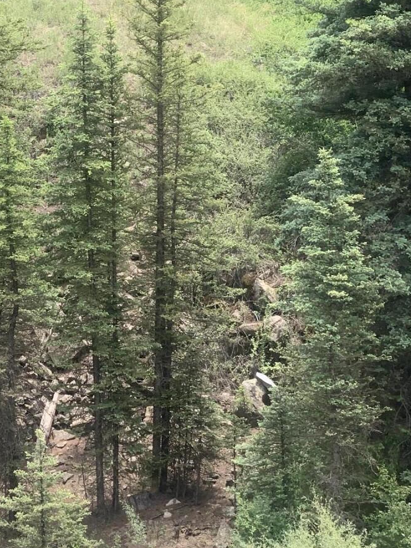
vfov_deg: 16.4
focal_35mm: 118
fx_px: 1868
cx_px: 115
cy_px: 12
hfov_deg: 12.5
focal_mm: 6
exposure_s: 1/207
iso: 16
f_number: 2.4
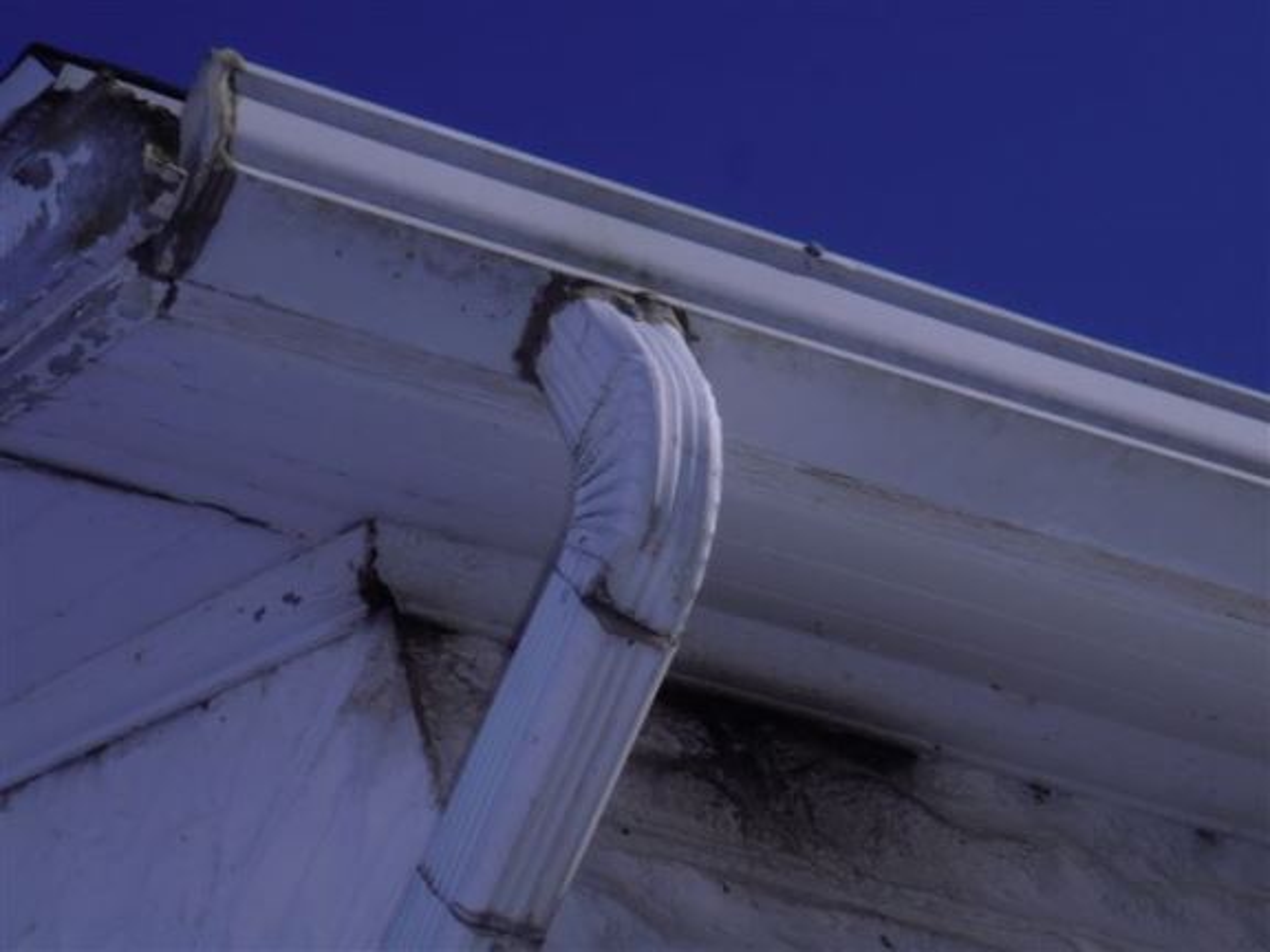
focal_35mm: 114
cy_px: 476
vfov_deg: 13.0
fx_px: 4182
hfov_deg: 17.3
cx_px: 635
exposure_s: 1/800
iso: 100
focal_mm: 20.1
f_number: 8
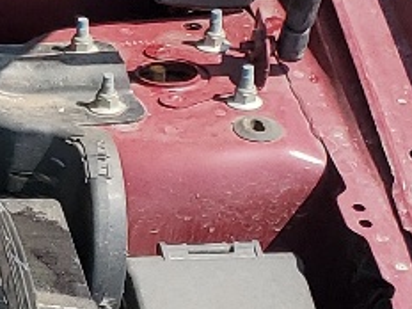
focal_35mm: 179
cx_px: -684
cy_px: 300
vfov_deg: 8.3
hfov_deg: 9.4
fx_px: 2130
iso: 50
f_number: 1.5
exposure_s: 1/2000
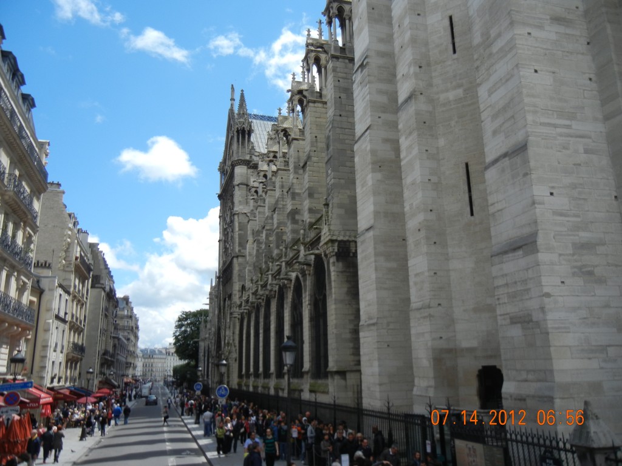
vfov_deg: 46.8
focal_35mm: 30
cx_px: 311
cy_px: 233
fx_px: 539
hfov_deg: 60.0
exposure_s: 1/348
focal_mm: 5.4
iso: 160
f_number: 7
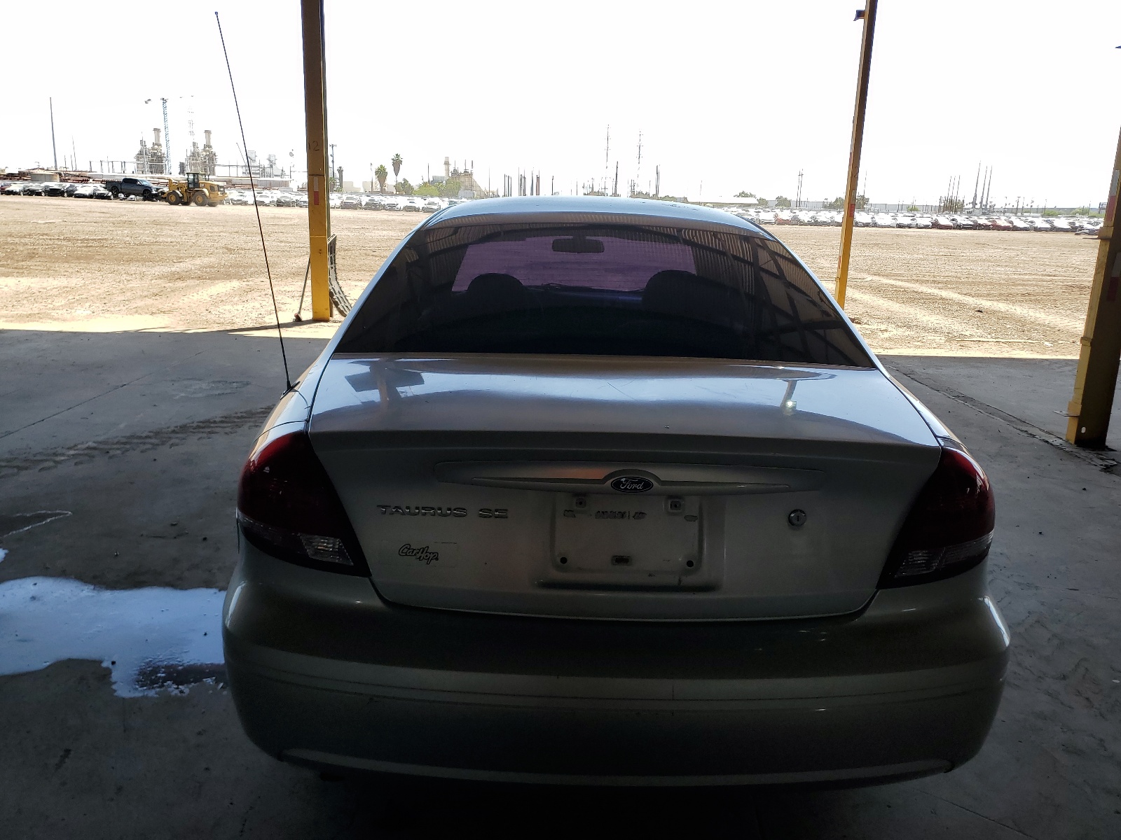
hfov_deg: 67.3
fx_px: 842
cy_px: 420
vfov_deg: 53.1
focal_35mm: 26
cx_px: 560
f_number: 1.5
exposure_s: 1/1000
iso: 50
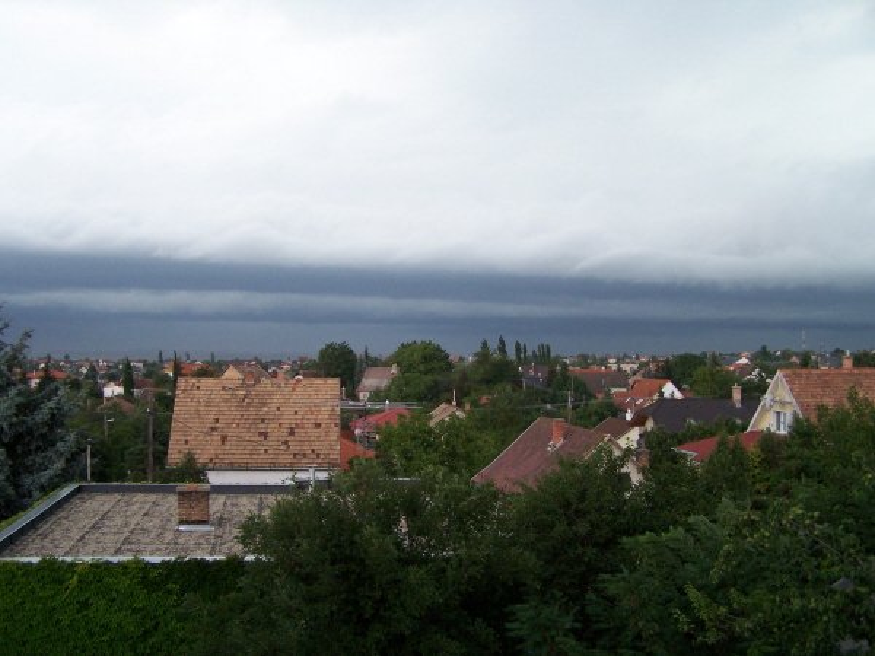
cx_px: 438
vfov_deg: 37.7
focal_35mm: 38
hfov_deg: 49.0
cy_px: 328
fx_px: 961
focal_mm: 6.3
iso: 140
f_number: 2.8
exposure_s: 1/90
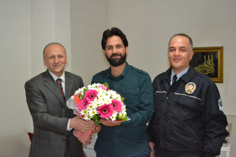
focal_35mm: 42
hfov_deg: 46.4
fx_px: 275
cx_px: 118
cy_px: 78
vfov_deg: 31.9
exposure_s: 1/60
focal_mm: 28
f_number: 4
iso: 3200
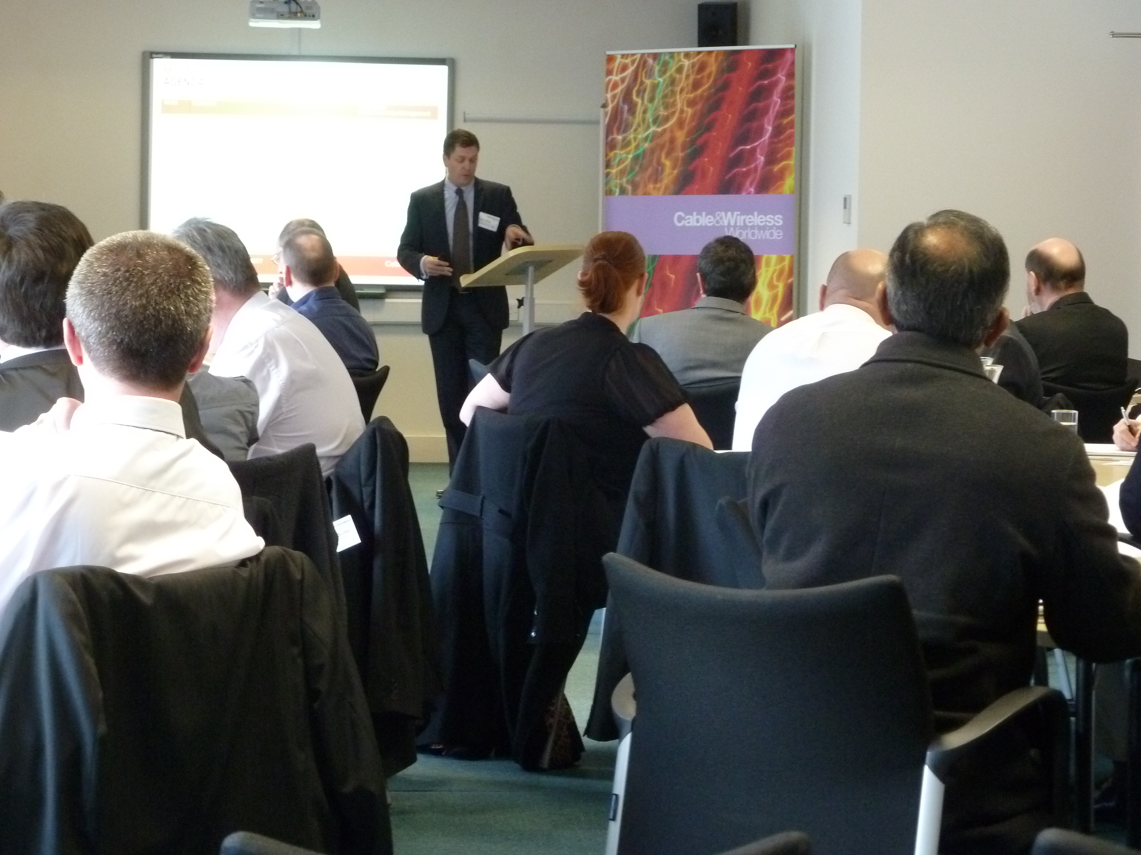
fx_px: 3428
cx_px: 570
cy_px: 428
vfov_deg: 14.2
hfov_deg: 18.9
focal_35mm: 104
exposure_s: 1/8
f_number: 4.3
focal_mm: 17
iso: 500
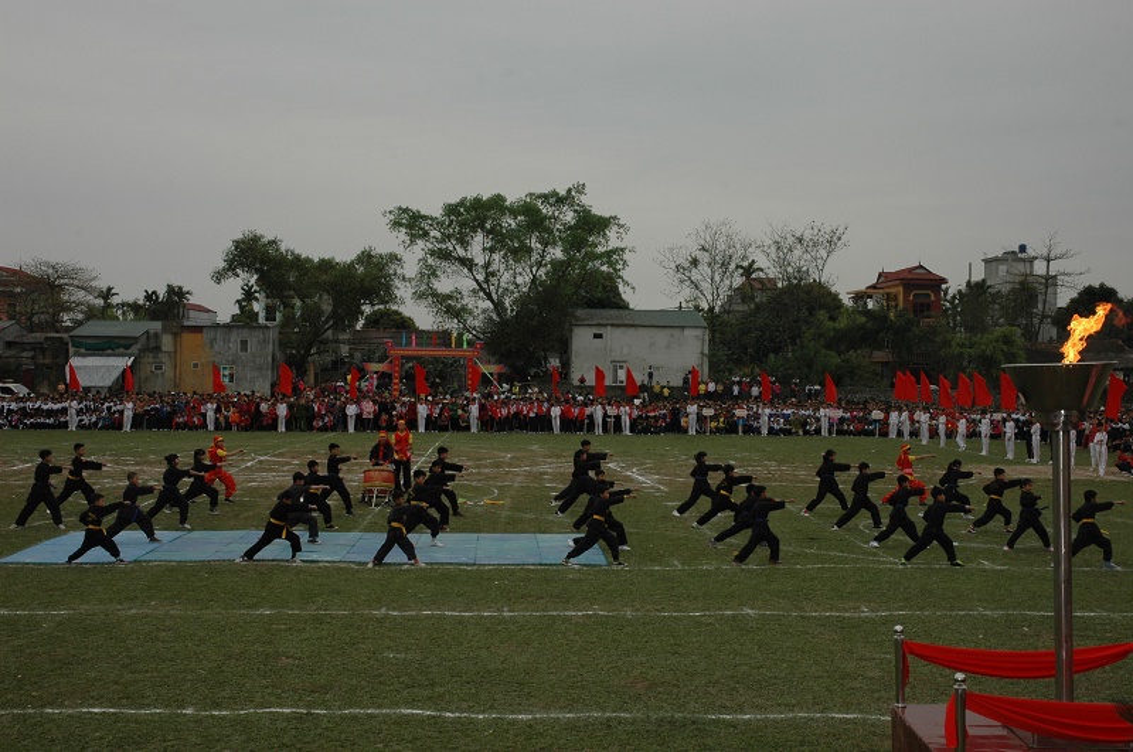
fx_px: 1461
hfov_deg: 42.4
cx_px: 566
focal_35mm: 46
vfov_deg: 28.9
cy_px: 376
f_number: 9
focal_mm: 31
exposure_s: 1/320
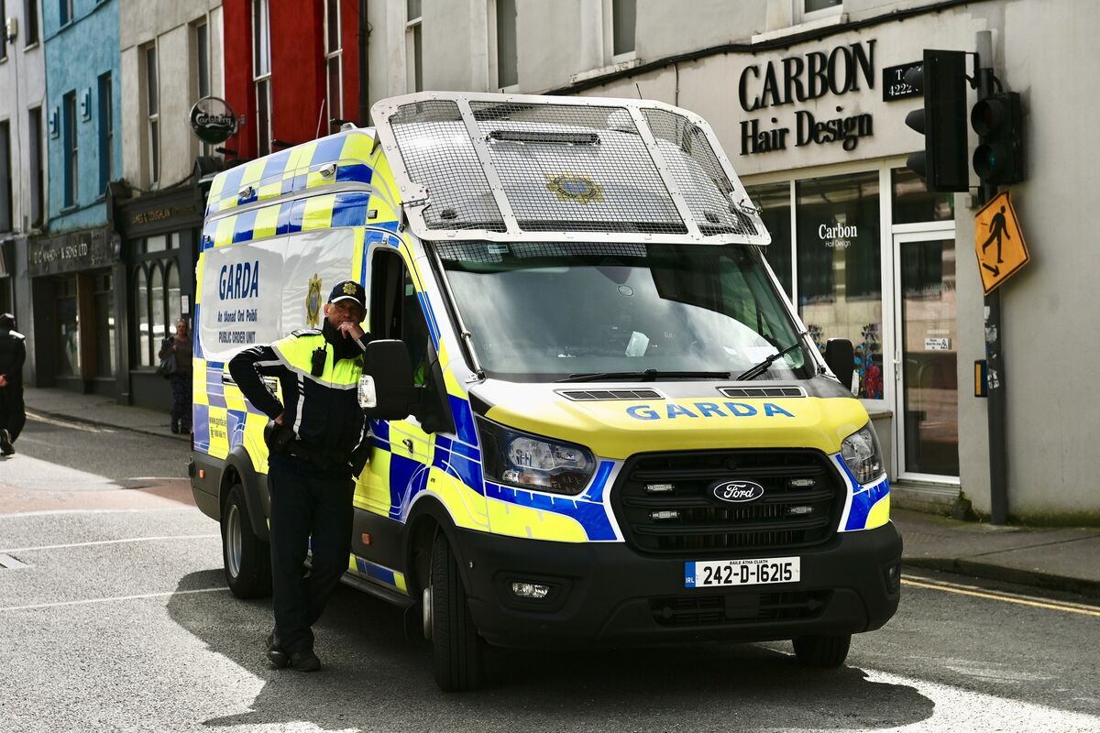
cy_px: 366
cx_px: 550
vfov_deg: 19.5
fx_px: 2139
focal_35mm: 70
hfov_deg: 28.8
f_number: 4
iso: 100
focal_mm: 70
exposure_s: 1/1000
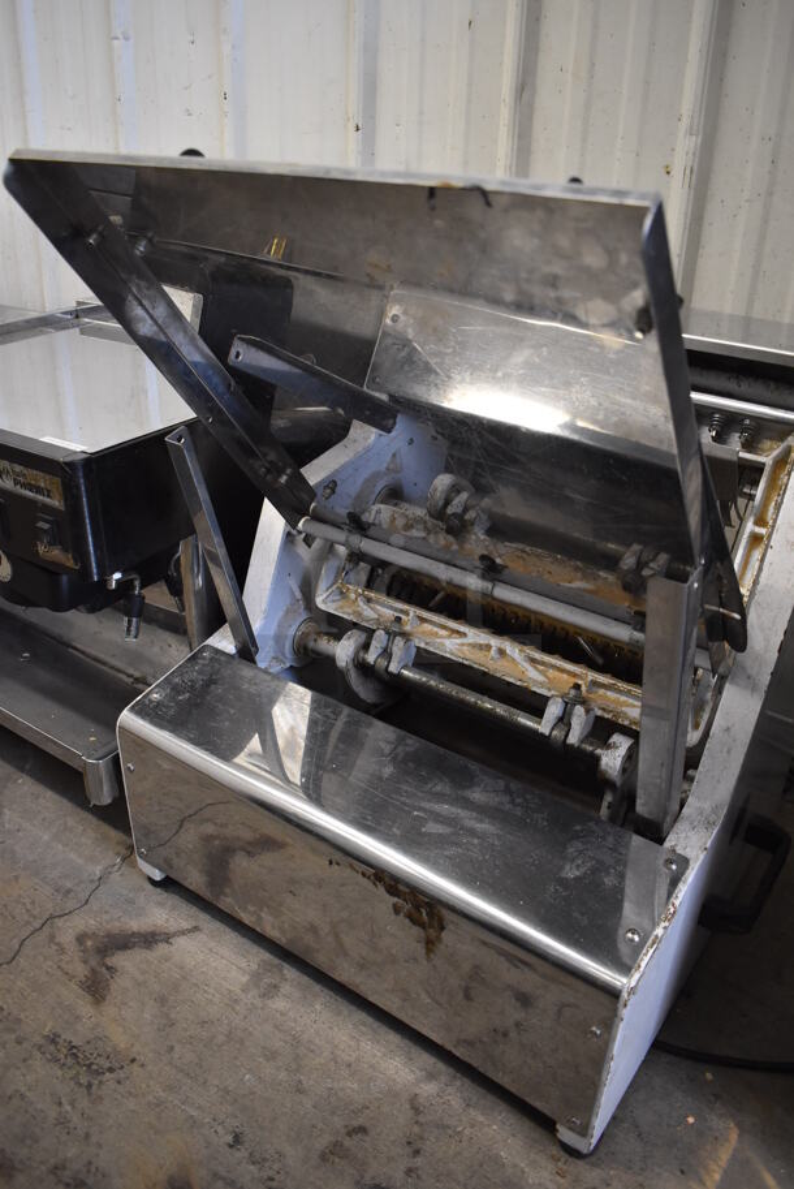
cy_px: 594
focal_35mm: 27
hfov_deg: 48.0
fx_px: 892
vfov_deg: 67.3
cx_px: 397
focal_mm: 18
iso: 1600
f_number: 3.5
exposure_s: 1/125
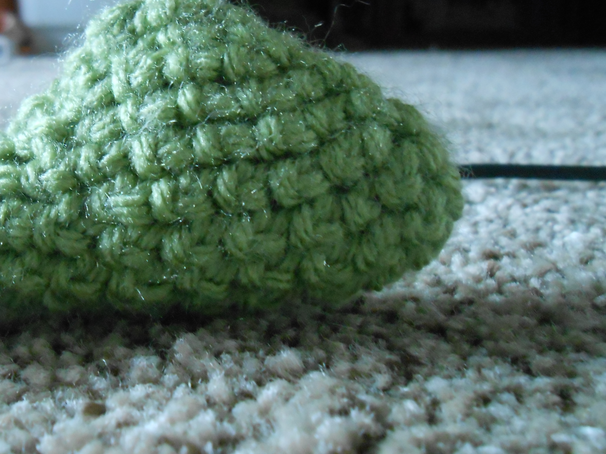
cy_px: 147
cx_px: 155
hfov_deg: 40.9
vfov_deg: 31.9
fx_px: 788
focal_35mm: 45
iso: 800
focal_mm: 5.3
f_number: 3.8
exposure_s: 1/80
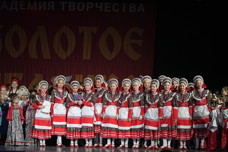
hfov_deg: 19.5
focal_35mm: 105
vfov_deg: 13.0
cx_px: 114
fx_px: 665
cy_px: 76
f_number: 4
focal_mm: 70
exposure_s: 1/400
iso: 2500
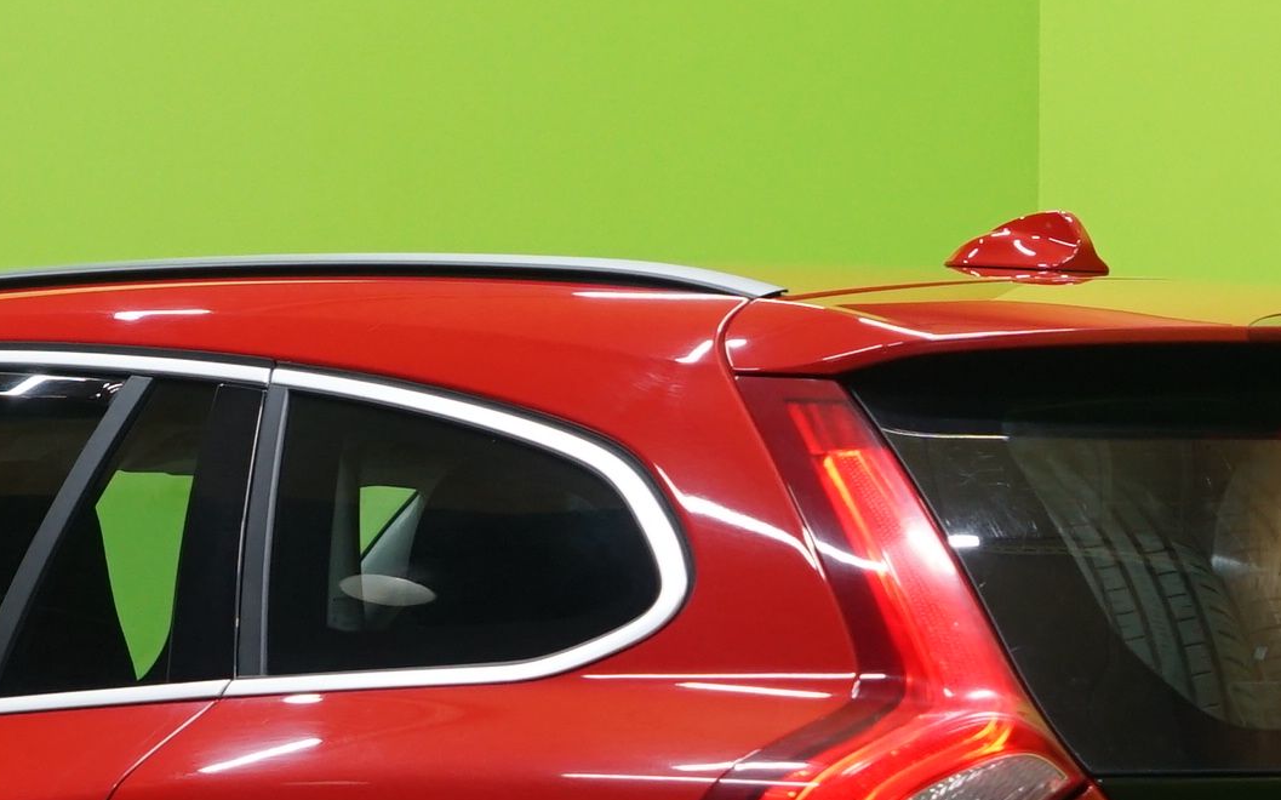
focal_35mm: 205
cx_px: 435
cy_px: 944
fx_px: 7155
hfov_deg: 10.2
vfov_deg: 6.4
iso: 800
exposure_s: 1/25
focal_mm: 54
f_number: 5.6
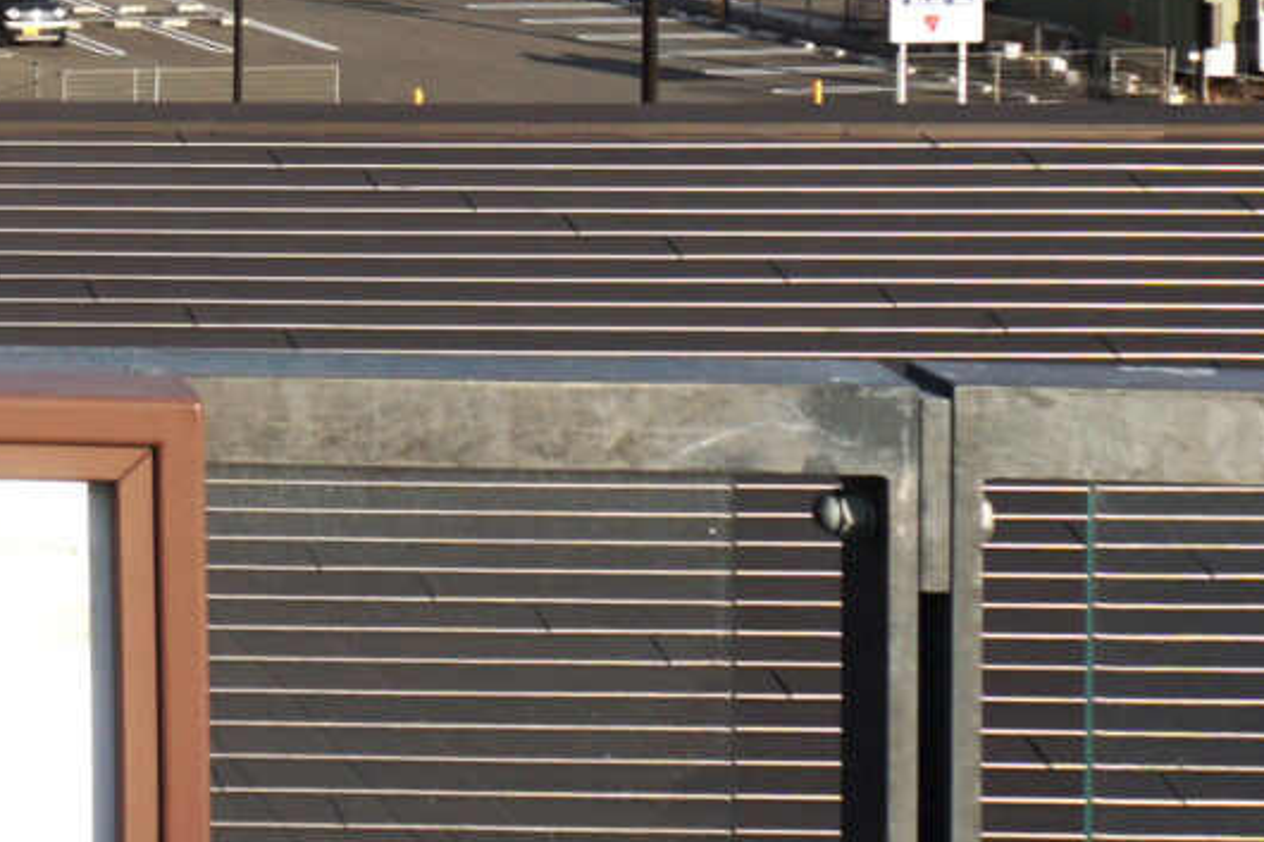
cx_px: -1450
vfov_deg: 11.2
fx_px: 4071
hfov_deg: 14.1
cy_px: -519
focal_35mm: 116
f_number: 9
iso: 100
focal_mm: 16
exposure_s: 1/200
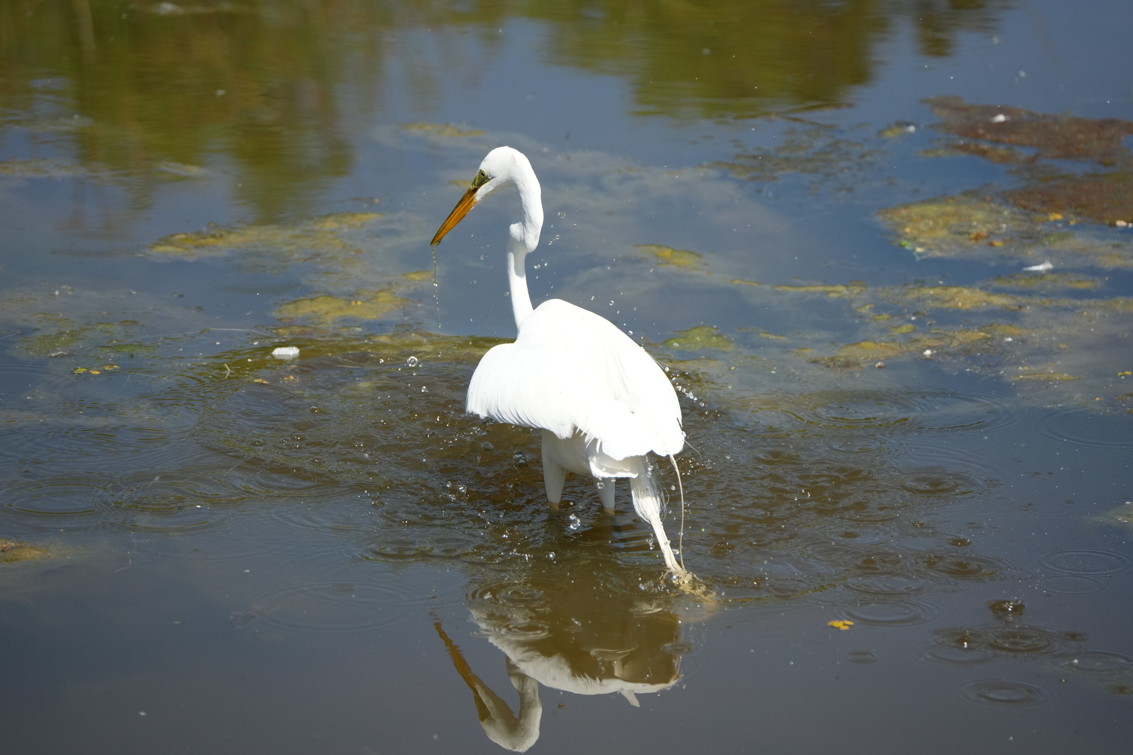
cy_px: 378
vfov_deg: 5.8
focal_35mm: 236
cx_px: 566
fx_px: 7427
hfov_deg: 8.7
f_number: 6.3
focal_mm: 236
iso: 800
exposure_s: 1/2500
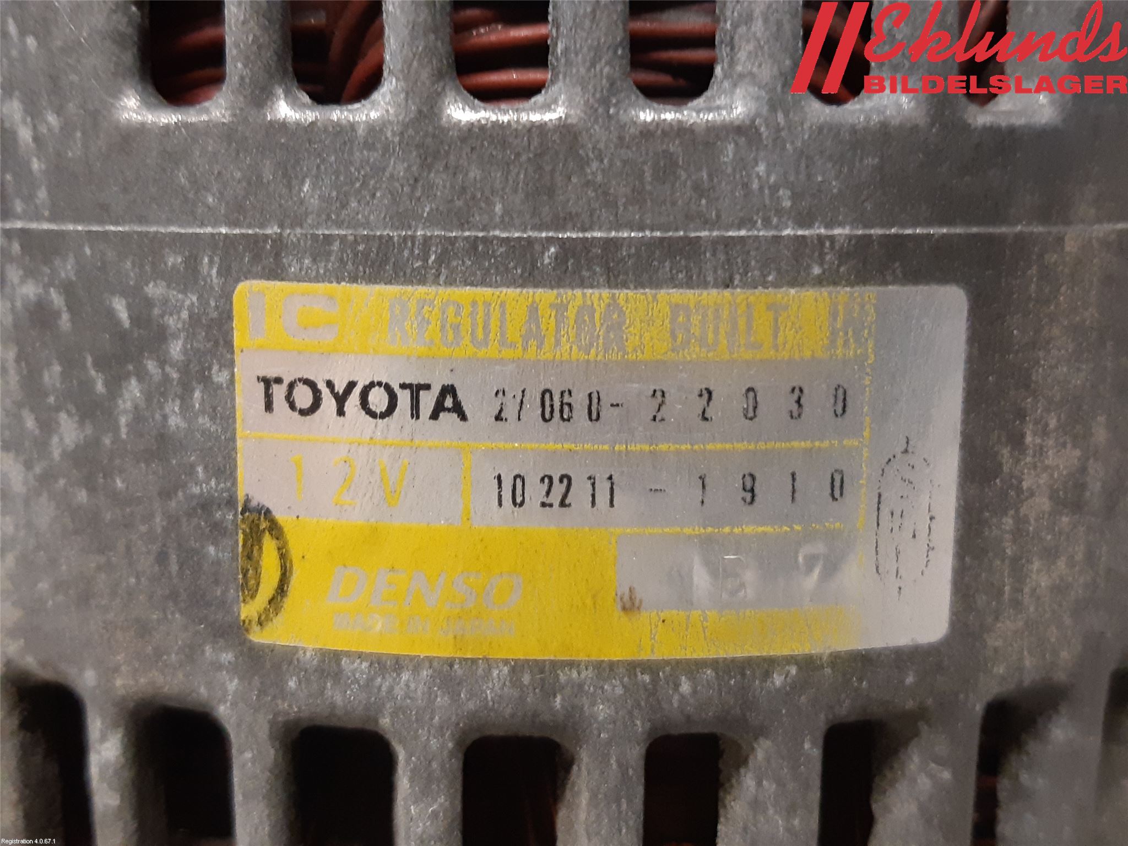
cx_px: 564
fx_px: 847
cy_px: 423
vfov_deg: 53.1
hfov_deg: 67.3
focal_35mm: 26
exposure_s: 1/50
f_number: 1.7
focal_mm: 3.93
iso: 320
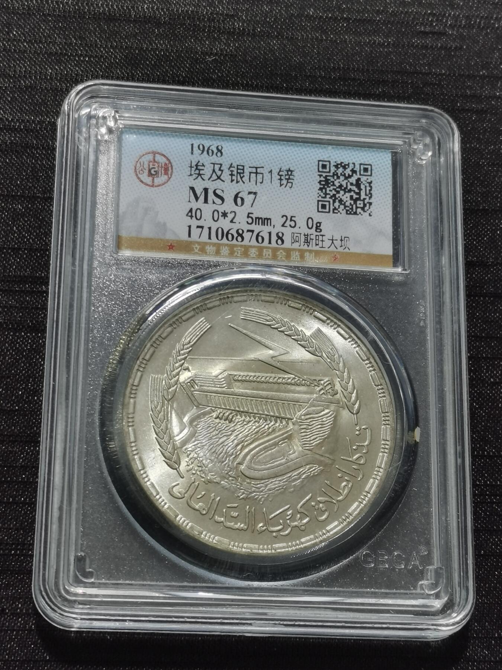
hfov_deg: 20.2
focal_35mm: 73
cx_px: 251
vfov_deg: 26.7
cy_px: 335
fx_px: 1412
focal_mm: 5.58
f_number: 1.8
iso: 50
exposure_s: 1/100
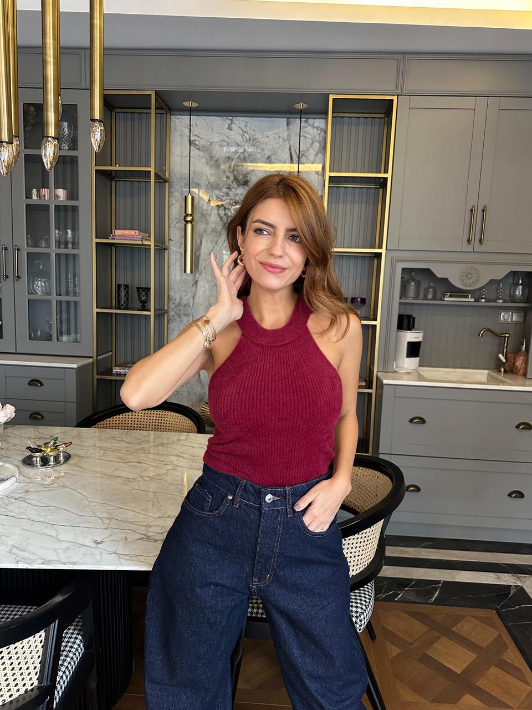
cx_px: 266
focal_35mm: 24
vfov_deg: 71.6
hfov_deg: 56.8
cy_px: 355
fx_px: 492
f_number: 1.78
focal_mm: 6.86
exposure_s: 1/50
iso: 250
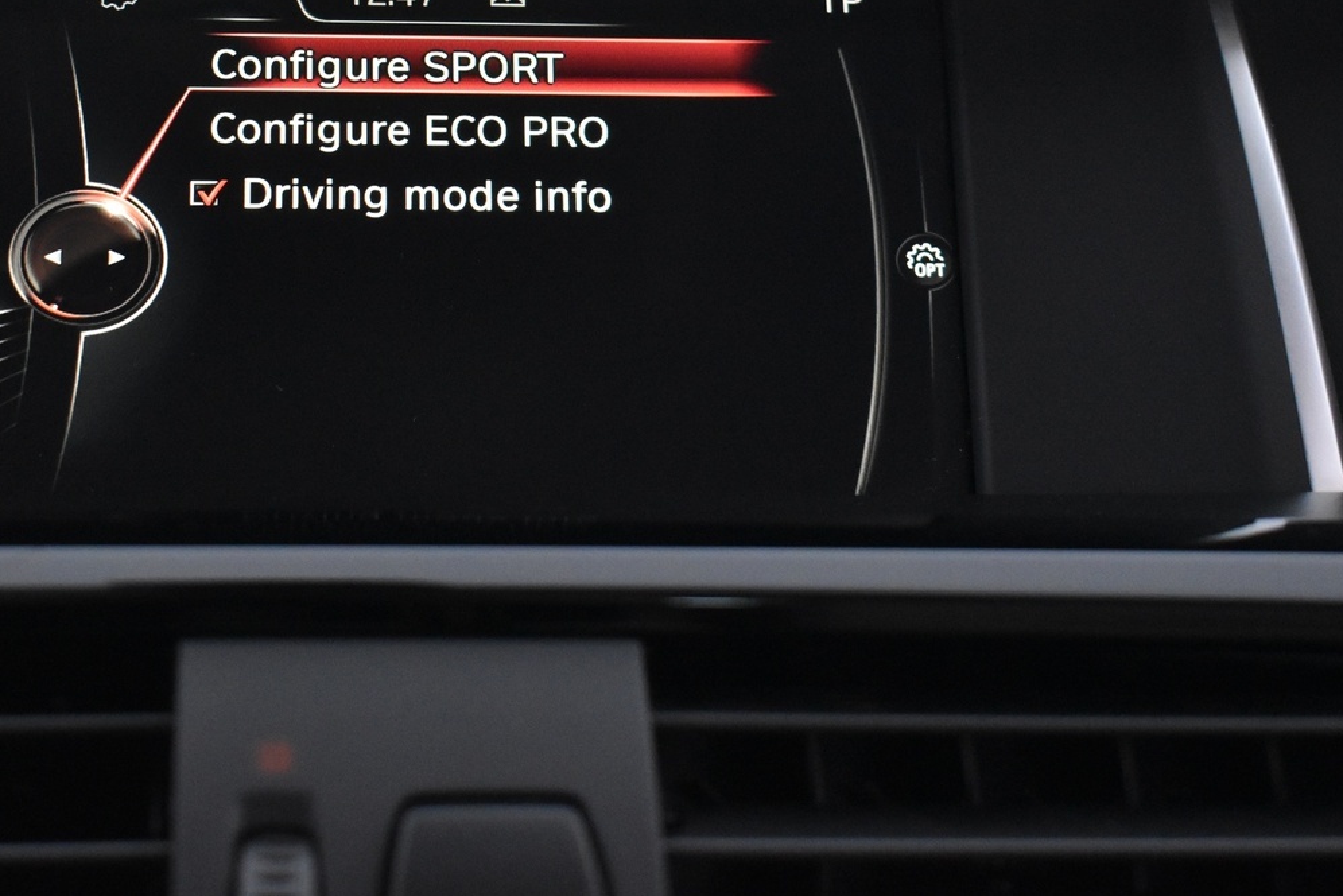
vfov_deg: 20.4
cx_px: 412
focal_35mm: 66
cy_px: 175
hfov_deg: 30.3
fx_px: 2455
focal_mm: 27
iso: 3200
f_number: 4
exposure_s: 1/30
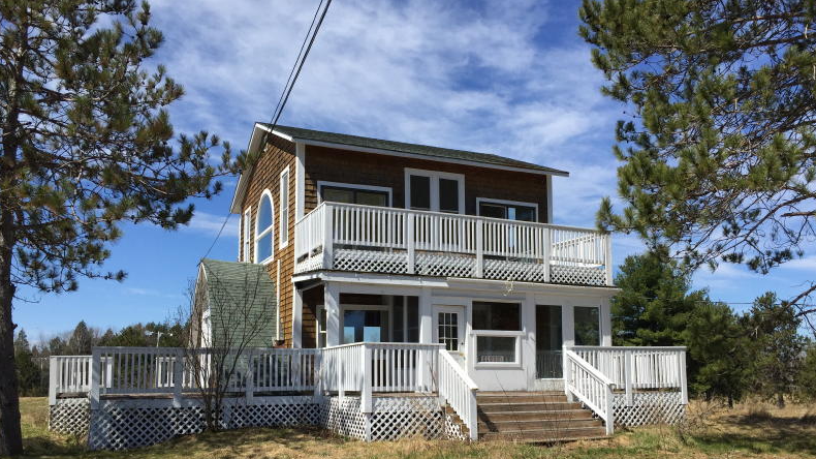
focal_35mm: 32
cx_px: 410
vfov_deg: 36.5
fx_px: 692
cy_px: 284
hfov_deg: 61.0
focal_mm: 4.15
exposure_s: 1/2326
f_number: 2.2
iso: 32
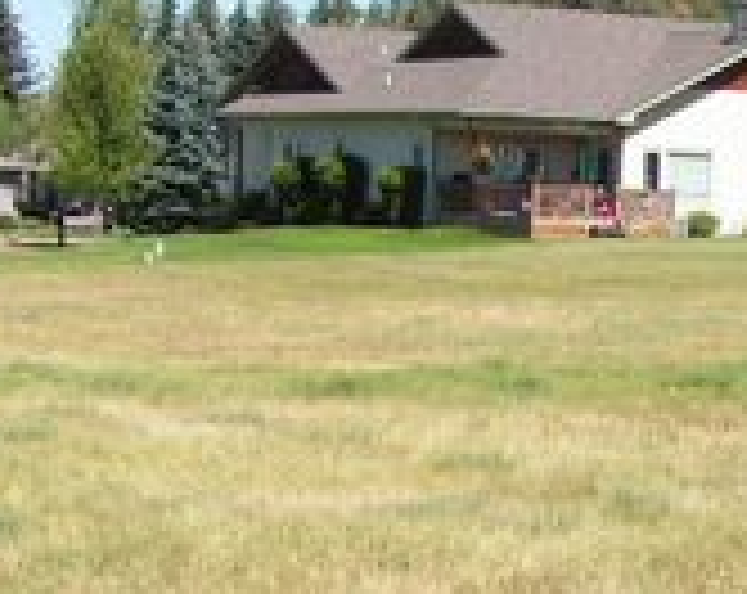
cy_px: 578
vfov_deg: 13.5
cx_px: 824
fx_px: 2470
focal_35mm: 112
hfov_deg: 16.7
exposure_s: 1/320
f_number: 5.6
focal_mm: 6.3
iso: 50
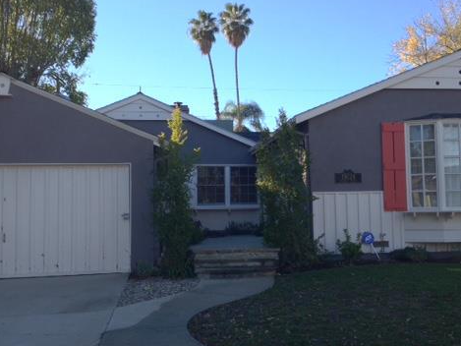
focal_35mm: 45
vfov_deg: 32.2
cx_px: 248
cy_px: 181
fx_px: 599
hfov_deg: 42.0
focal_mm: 4.12
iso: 50
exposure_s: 1/231
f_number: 2.4
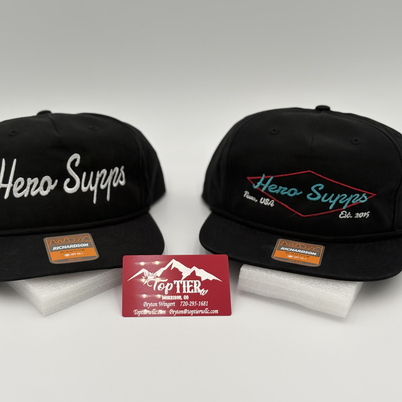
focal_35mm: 62
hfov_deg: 27.7
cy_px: 201
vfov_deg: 27.7
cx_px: 182
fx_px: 815
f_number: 1.6
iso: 40
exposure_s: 1/1287
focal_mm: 5.96
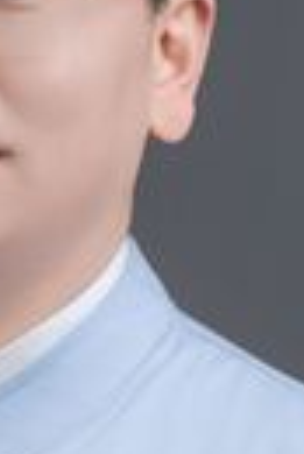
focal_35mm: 241
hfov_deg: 5.7
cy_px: 365
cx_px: 45
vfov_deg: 8.5
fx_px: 3044
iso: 320
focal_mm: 70
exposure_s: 1/125
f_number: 5.6
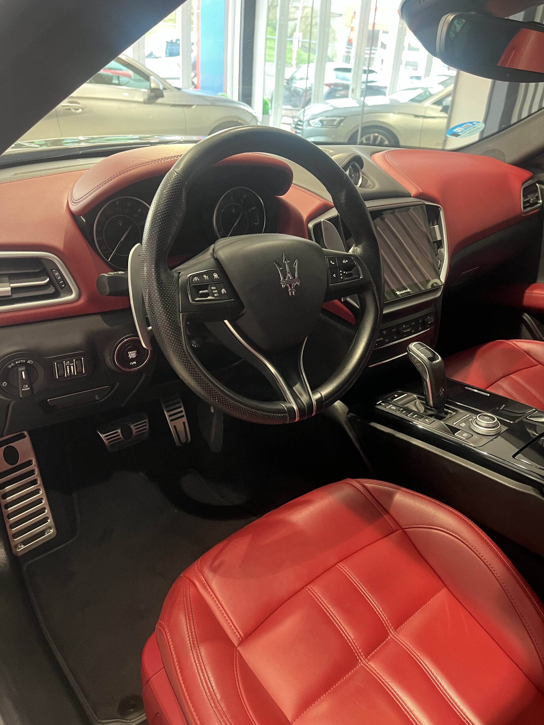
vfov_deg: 67.3
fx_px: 545
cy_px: 362
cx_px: 272
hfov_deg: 53.1
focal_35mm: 26
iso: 400
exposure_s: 1/50
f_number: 1.6
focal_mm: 5.1
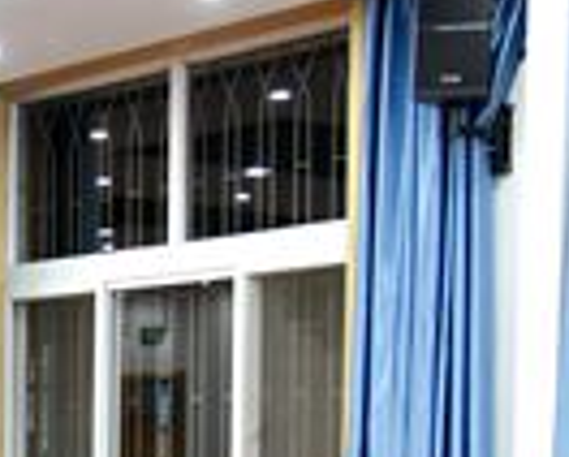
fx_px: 1939
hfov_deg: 15.6
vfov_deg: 12.7
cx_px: -246
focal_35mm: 115
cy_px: 690
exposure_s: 1/60
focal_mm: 27
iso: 800
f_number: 4
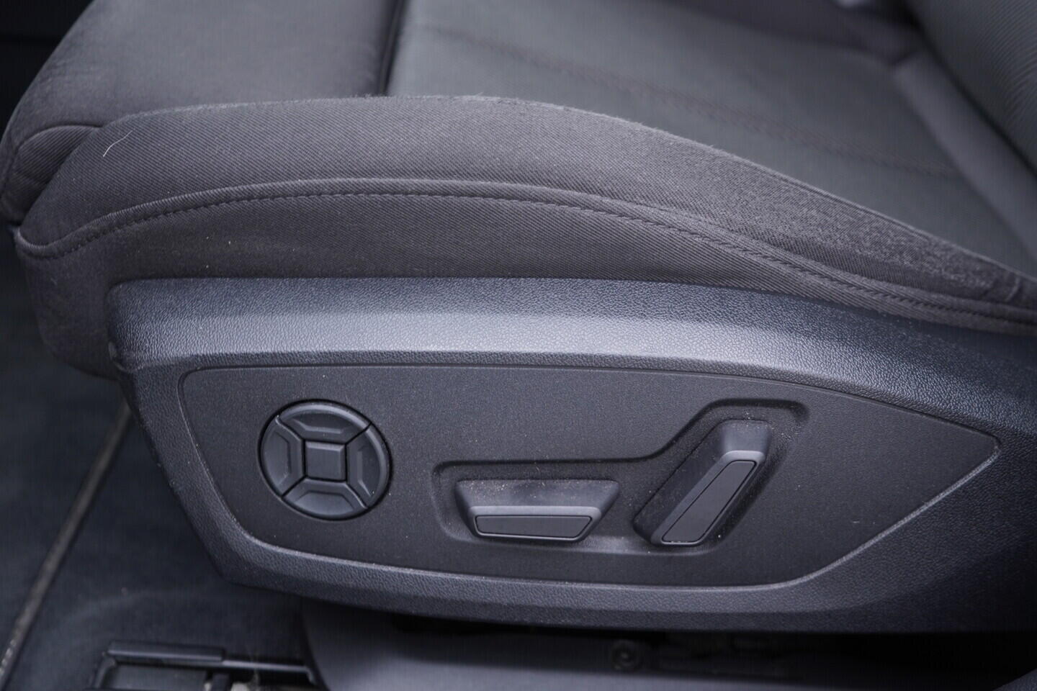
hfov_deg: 53.1
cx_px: 518
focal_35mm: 36
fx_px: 1037
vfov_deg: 36.9
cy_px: 346
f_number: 2.8
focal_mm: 24
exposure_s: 1/40
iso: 250
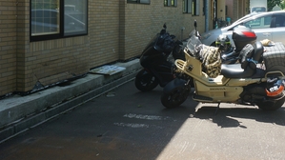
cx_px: 178
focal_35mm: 41
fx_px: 310
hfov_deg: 48.9
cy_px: 15
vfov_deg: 27.9
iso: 100
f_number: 7.1
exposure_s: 1/80
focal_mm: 16
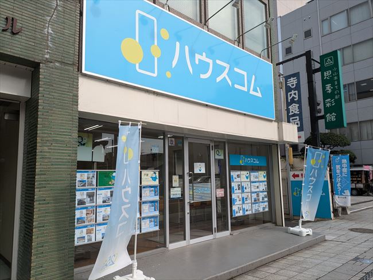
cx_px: 186
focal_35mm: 25
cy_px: 140
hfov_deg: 69.4
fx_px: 269
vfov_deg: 54.9
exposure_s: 1/1366
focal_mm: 5.43
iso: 46
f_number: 1.89
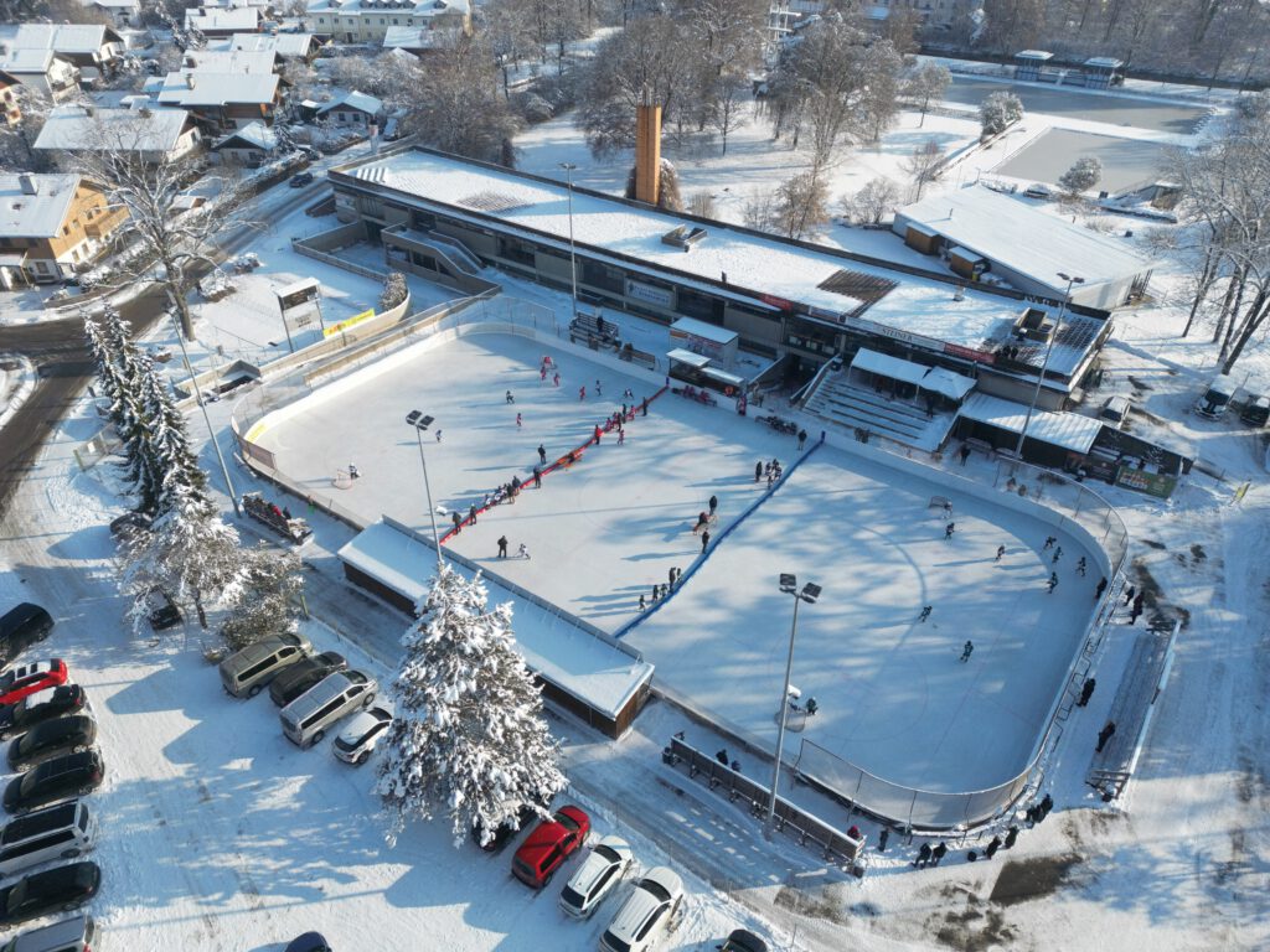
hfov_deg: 71.6
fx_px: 881
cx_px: 635
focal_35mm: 24
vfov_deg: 56.8
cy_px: 476
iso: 130
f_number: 1.7
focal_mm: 6.72
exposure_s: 1/2500
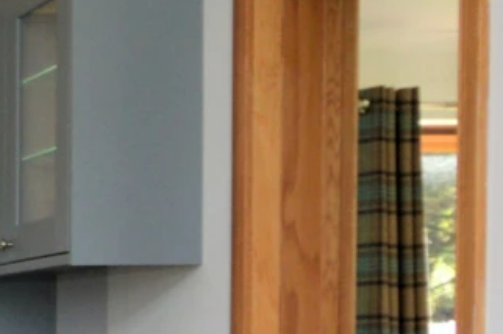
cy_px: 442
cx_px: -609
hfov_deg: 12.7
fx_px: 1870
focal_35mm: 134
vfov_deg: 10.0
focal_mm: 15
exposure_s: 1/125
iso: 320
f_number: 5.6
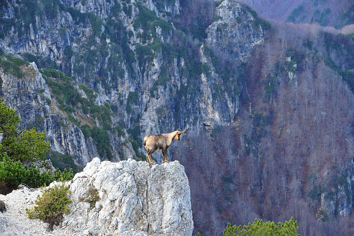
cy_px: 118
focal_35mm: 150
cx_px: 177
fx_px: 1474
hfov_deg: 13.7
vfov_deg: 9.1
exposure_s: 1/400
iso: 2000
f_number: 10
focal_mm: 150
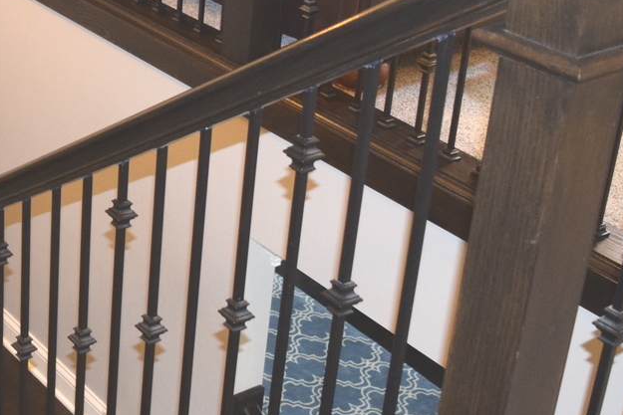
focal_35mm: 70
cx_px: 19
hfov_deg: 27.4
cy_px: 112
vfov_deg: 19.4
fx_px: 1212
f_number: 3.5
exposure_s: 1/60
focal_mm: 18
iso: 1800
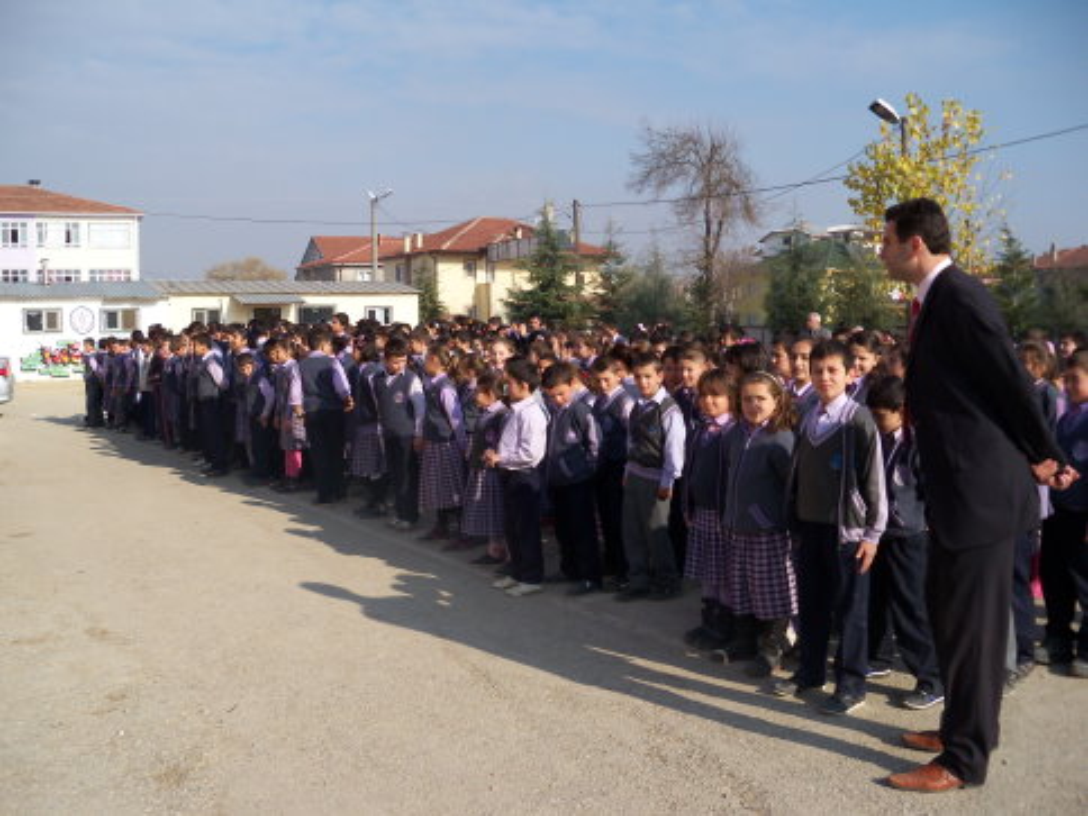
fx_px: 1100
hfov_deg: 52.6
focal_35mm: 35
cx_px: 544
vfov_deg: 40.7
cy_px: 408
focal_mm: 6.2
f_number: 3.5
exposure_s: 1/640
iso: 64
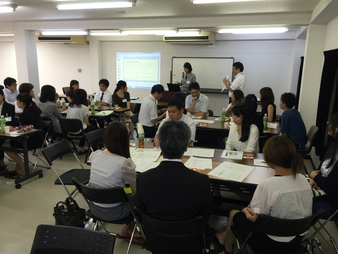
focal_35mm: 29
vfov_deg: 48.2
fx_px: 283
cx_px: 169
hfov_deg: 61.7
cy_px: 127
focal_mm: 4.15
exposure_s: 1/30
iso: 40
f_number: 2.2
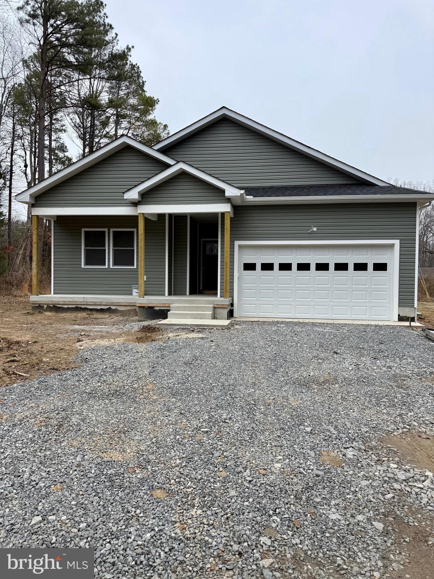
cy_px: 290
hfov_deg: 56.8
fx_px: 401
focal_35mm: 24
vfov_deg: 71.6
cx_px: 217
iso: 80
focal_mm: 6.76
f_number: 1.78
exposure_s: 1/2445
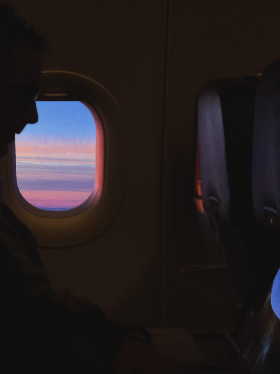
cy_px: 187
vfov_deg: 16.4
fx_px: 1294
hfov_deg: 12.3
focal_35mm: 120
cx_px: 140
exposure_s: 1/100
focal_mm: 15.66
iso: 100
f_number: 2.8
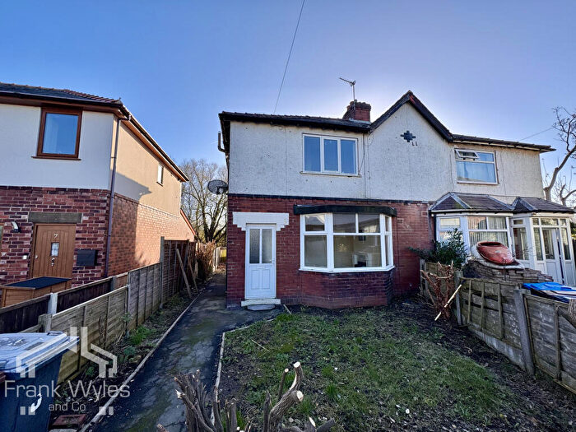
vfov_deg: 85.7
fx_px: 233
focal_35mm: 14
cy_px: 216
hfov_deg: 102.1
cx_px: 288
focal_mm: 2.22
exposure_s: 1/587
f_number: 2.2
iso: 50
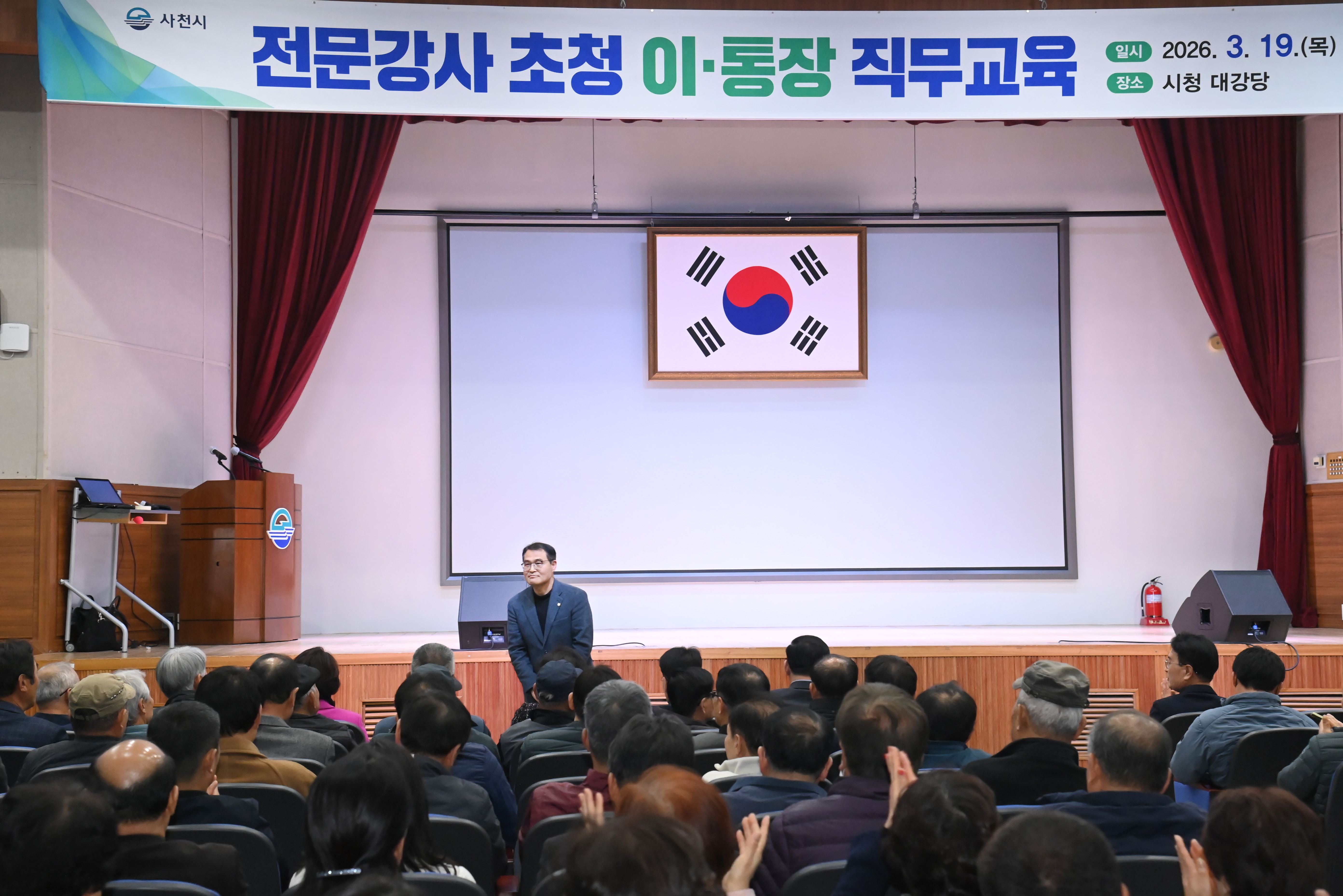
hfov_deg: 38.2
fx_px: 1940
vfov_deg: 26.0
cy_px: 448
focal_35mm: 52
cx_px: 672
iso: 8000
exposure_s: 1/200
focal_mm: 52
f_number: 6.3
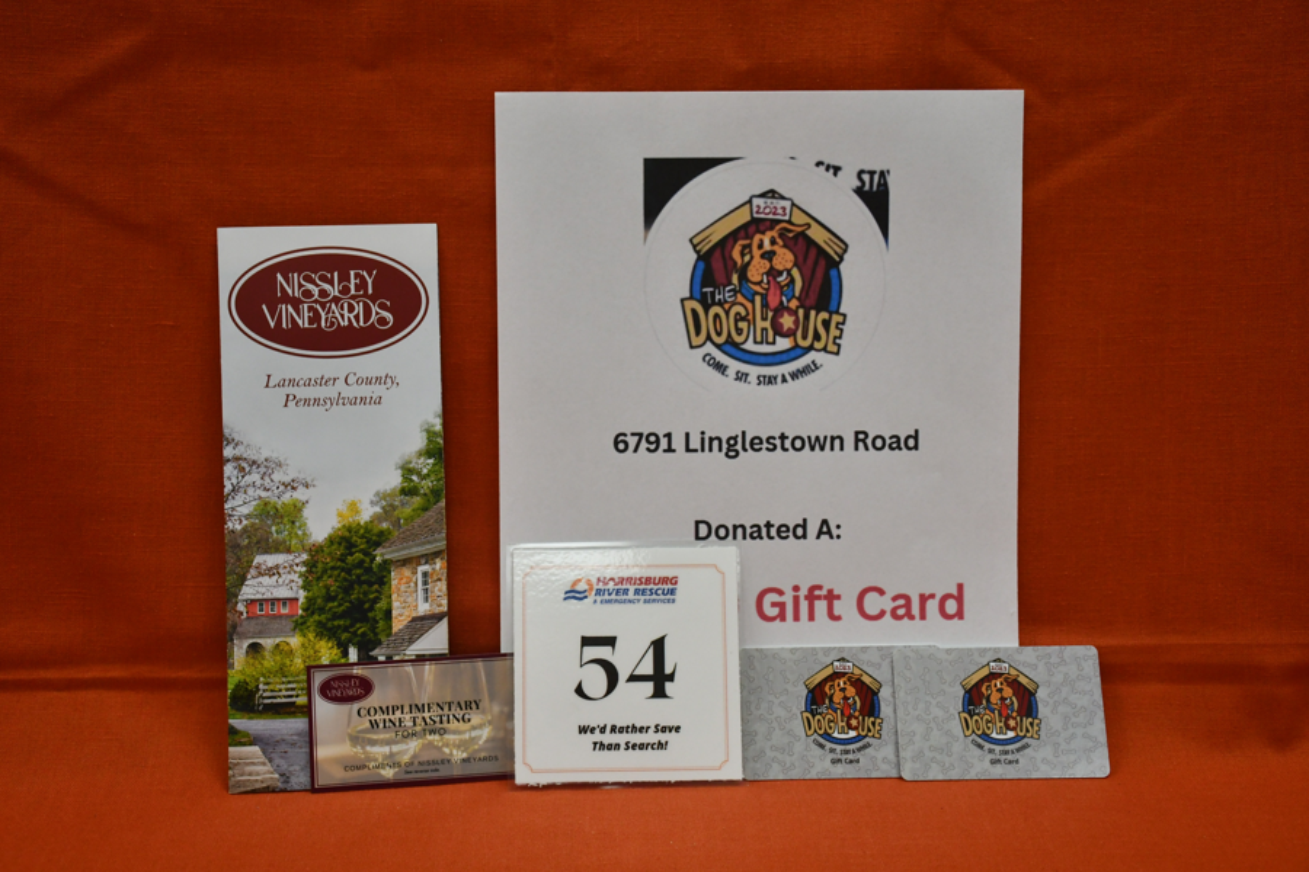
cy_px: 436
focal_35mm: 51
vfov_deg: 26.5
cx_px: 654
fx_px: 1854
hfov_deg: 38.9
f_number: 5.6
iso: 1250
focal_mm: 34
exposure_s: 1/125
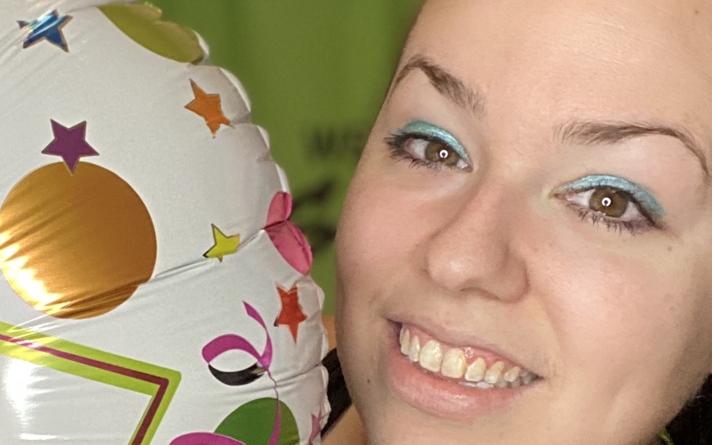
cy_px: 348
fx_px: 1533
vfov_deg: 16.4
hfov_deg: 25.8
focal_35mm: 79
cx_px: 159
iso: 200
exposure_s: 1/60
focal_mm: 2.71
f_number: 2.2
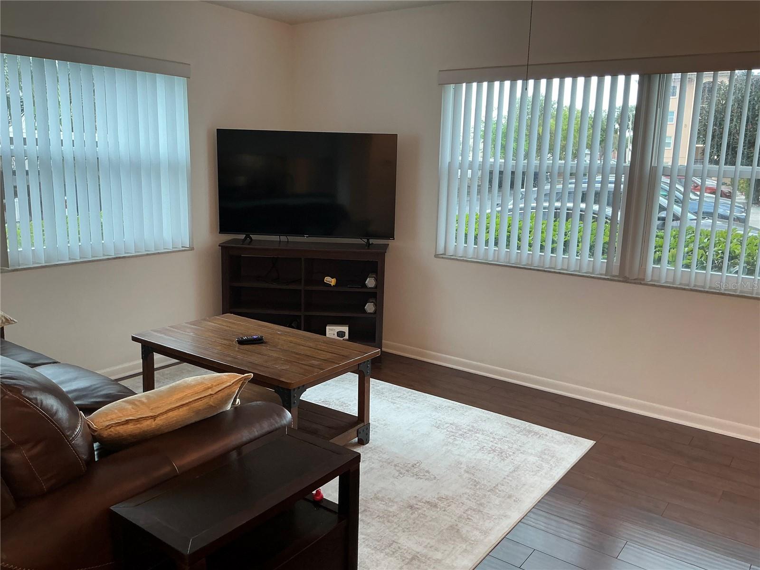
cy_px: 285
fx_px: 615
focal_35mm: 28
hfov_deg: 63.4
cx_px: 380
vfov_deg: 49.7
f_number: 1.8
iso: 40
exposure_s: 1/60
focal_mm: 3
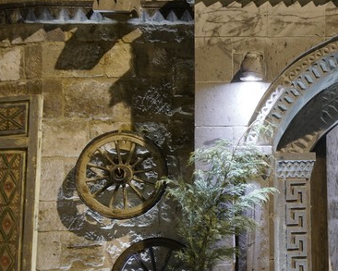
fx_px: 630
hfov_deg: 27.4
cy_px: 143
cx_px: 374
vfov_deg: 24.2
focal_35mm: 63
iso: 1000
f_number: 4
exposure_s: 1/15
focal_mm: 24
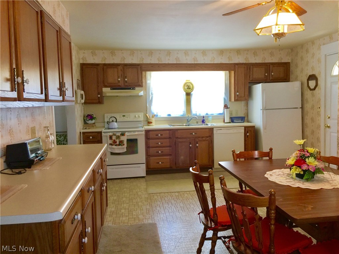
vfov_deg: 48.2
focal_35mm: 29
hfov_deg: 61.7
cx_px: 170
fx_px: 284
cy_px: 127
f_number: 2.2
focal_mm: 4.15
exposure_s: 1/15
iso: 32
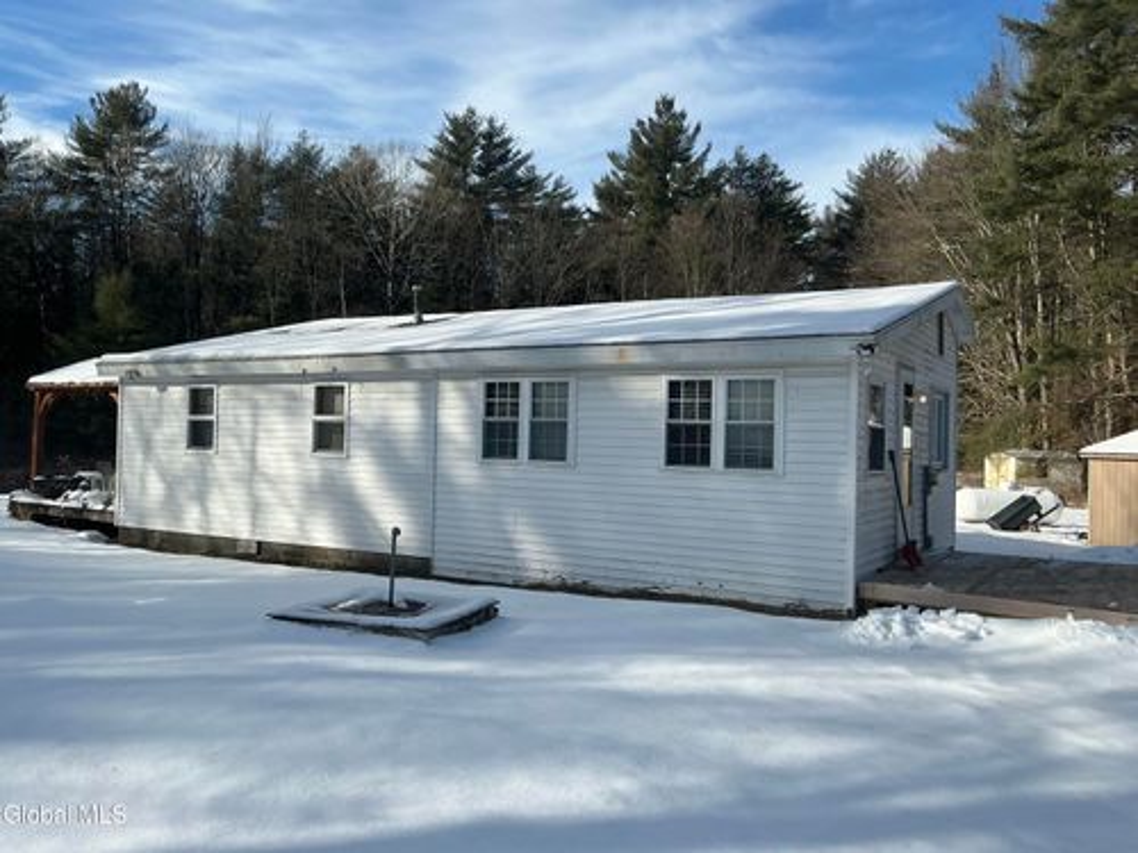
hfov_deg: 63.4
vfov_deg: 49.7
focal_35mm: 28
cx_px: 569
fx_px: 920
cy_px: 426
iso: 25
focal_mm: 3
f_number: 1.8
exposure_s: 1/2141
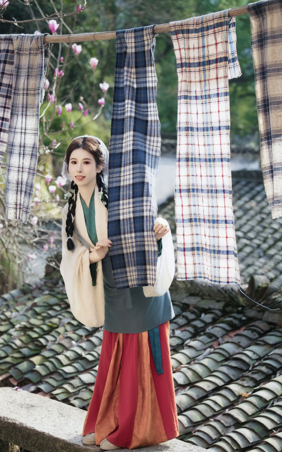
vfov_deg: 28.6
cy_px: 224
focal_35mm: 72
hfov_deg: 18.1
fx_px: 885
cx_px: 135
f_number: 2.8
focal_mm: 70
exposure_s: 1/200
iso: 125
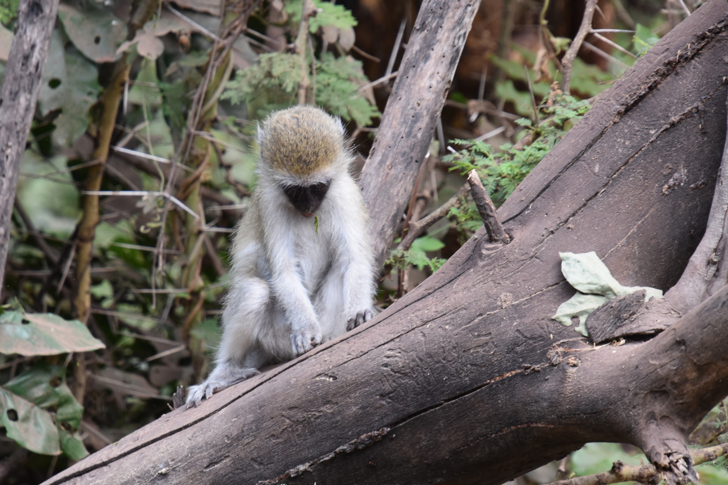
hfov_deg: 4.1
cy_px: 247
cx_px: 282
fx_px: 10151
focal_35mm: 502
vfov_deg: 2.7
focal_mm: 240
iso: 400
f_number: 8
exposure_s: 1/125
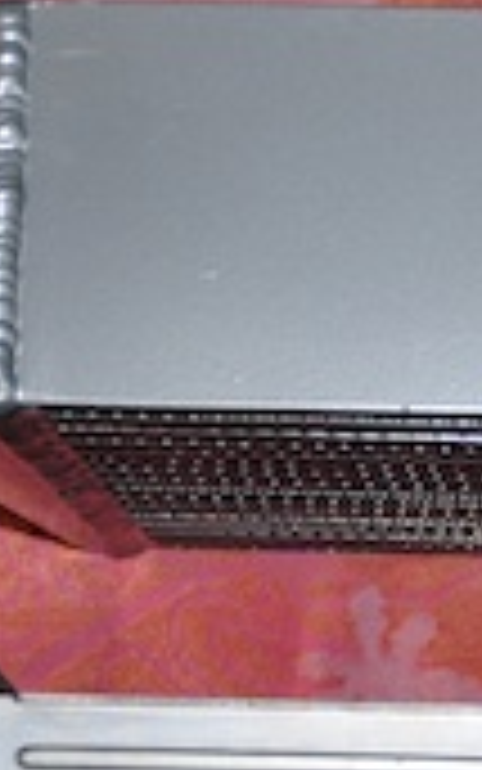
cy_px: 448
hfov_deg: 7.6
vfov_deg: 12.2
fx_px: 3591
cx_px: 595
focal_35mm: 171
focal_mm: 30
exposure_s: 1/60
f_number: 4.2
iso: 200
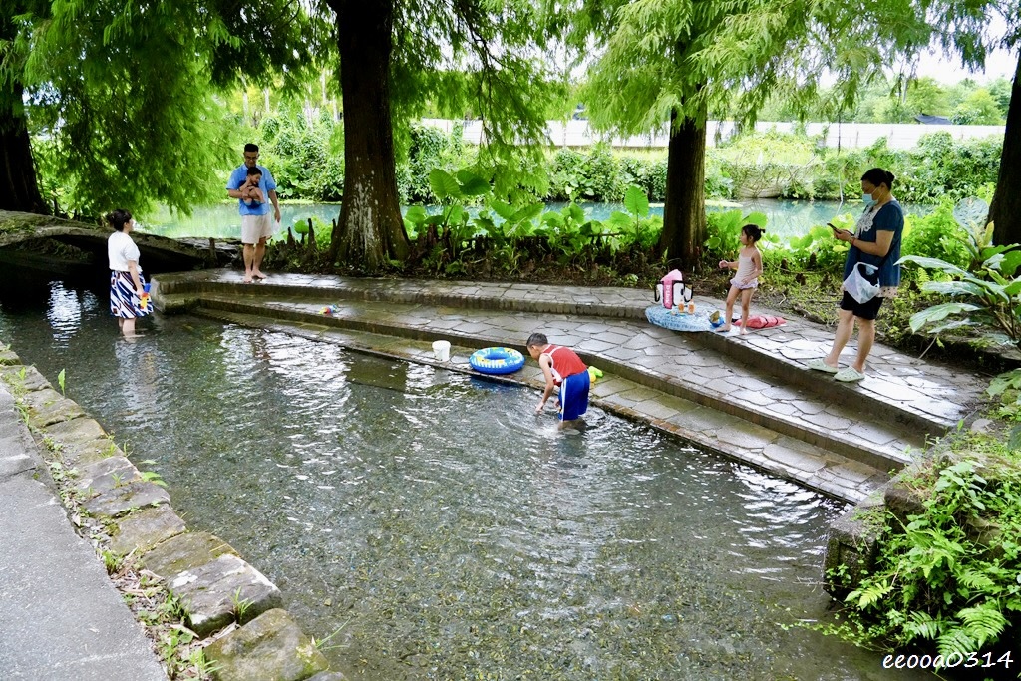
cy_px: 340
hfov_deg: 69.4
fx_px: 737
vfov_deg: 49.6
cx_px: 510
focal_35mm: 26
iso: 6400
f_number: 8
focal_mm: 26
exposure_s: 1/640
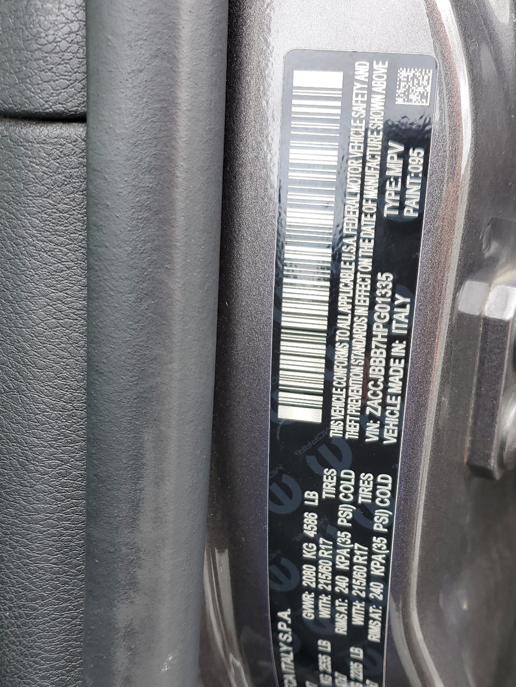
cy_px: 433
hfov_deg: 36.7
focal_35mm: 39
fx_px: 775
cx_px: 312
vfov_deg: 47.4
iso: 50
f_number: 1.5
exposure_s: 1/200
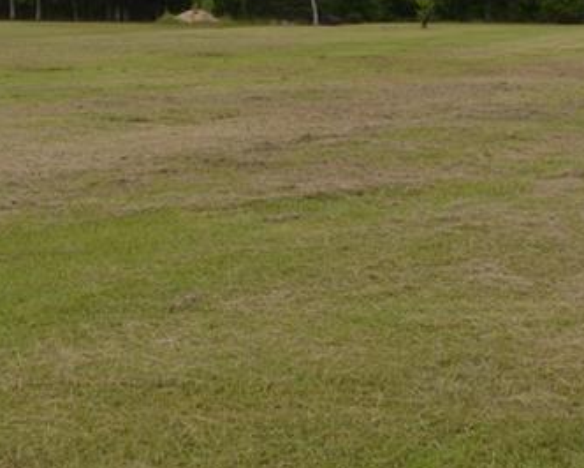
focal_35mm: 78
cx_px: 378
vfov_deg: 19.0
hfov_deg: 24.3
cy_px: -21
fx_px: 1349
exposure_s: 1/200
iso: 100
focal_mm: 18
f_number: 6.3
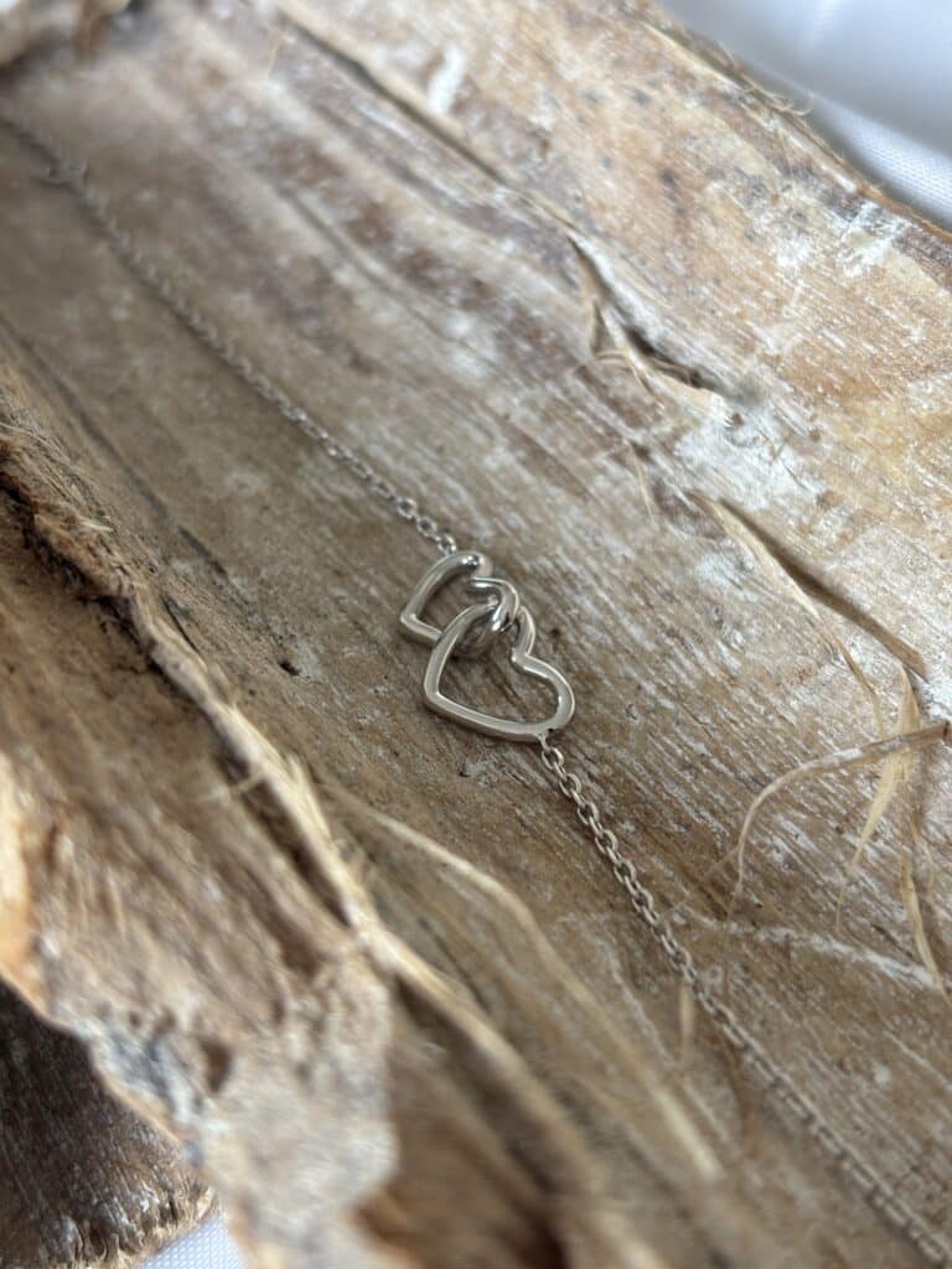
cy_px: 634
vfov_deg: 36.8
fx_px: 1907
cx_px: 476
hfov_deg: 28.0
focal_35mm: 52
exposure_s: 1/60
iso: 80
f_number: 1.6
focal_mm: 5.96
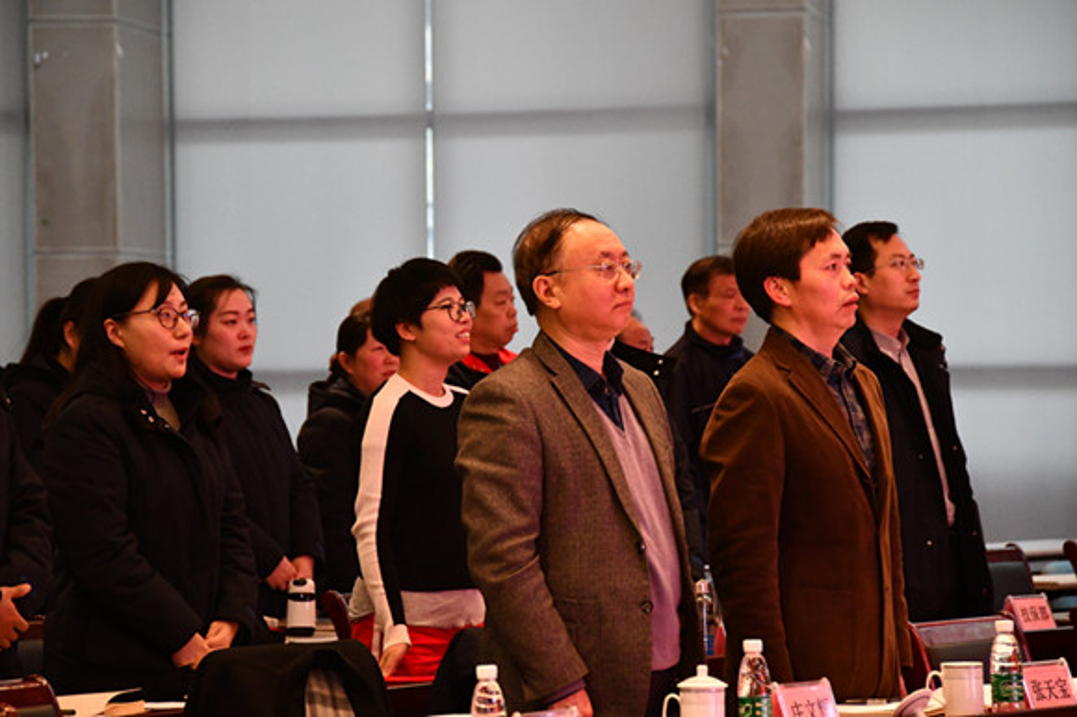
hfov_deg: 11.4
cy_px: 358
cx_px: 538
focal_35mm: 180
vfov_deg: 7.6
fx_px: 5382
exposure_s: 1/100
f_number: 5.3
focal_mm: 120
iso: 3200
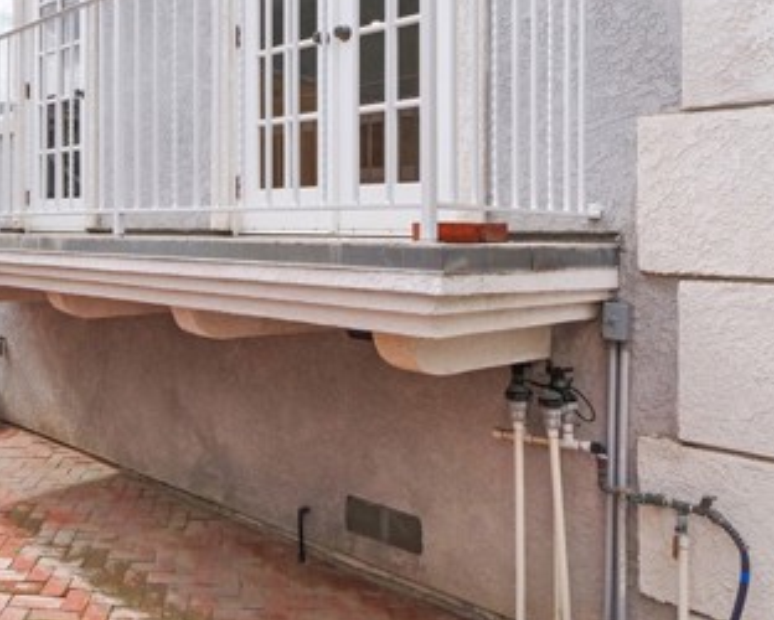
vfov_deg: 45.4
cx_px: 218
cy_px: 231
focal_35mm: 32
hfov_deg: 53.7
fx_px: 733
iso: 320
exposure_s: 1/125
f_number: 11
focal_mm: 8
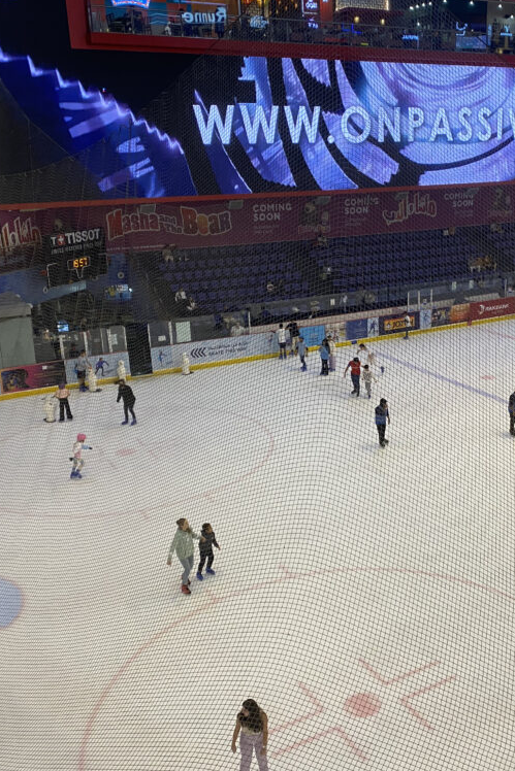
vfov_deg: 51.9
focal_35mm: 37
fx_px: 794
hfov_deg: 35.4
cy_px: 383
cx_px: 364
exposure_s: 1/81
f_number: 1.8
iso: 100
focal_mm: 4.25
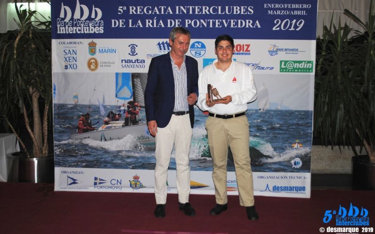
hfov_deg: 49.3
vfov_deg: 32.0
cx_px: 188
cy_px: 111
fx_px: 409
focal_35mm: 40
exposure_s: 1/60
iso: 200
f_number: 4.2
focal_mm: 26
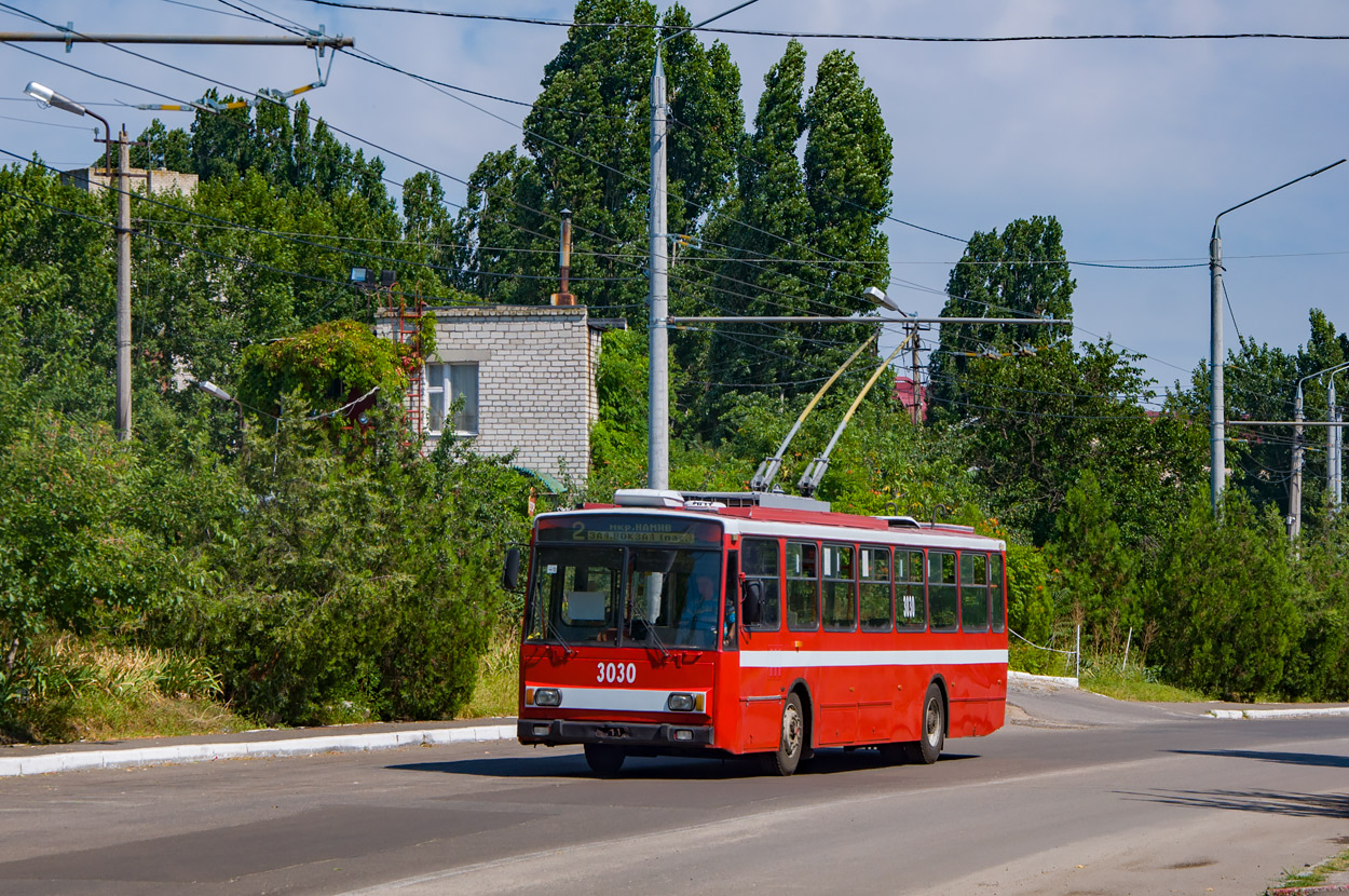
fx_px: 3480
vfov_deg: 14.7
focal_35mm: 93
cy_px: 448
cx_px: 674
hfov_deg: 21.9
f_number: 8
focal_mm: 62
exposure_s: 1/800
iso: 200
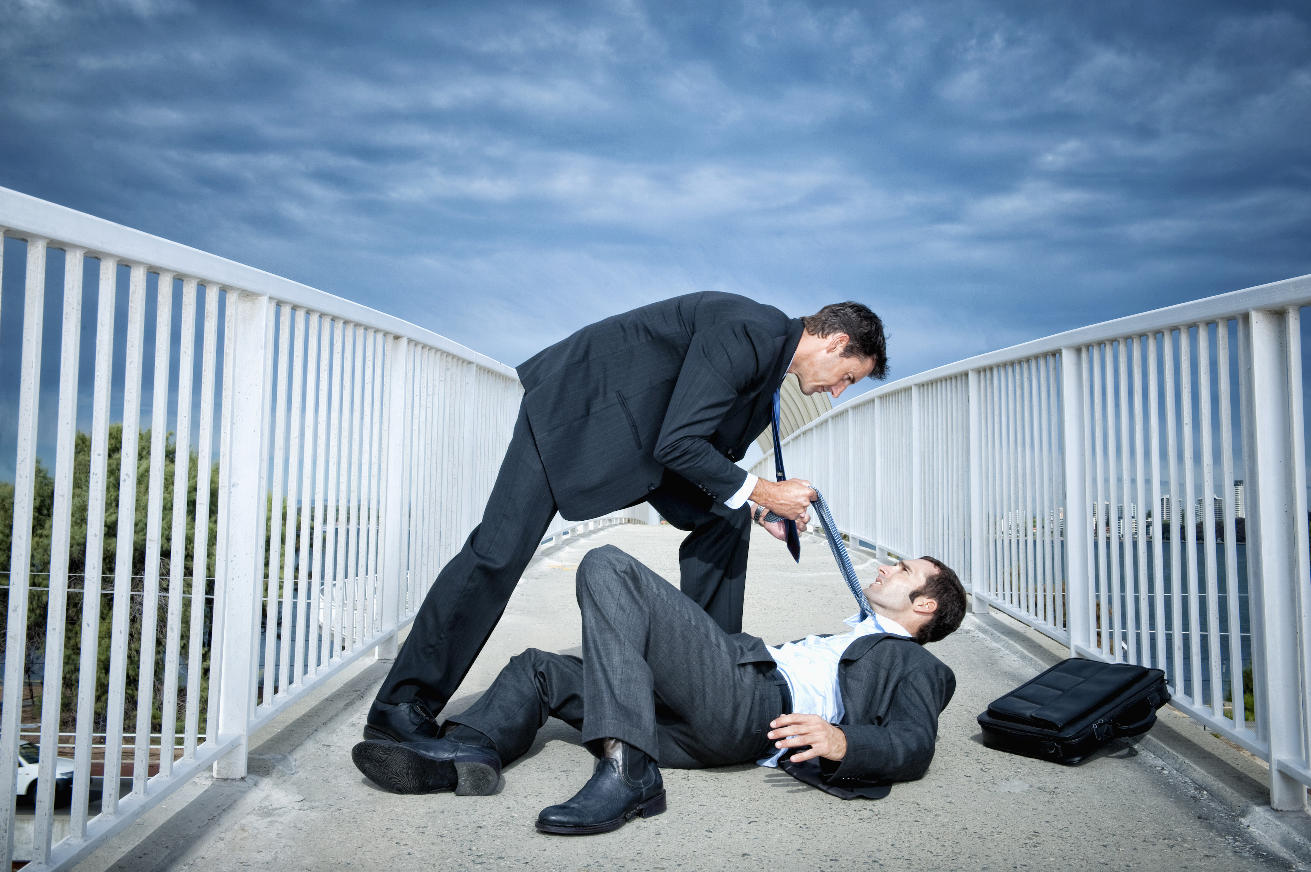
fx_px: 1383
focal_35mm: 38
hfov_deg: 50.7
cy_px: 436
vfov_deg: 35.0
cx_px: 656
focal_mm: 38
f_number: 14
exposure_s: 1/250
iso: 200
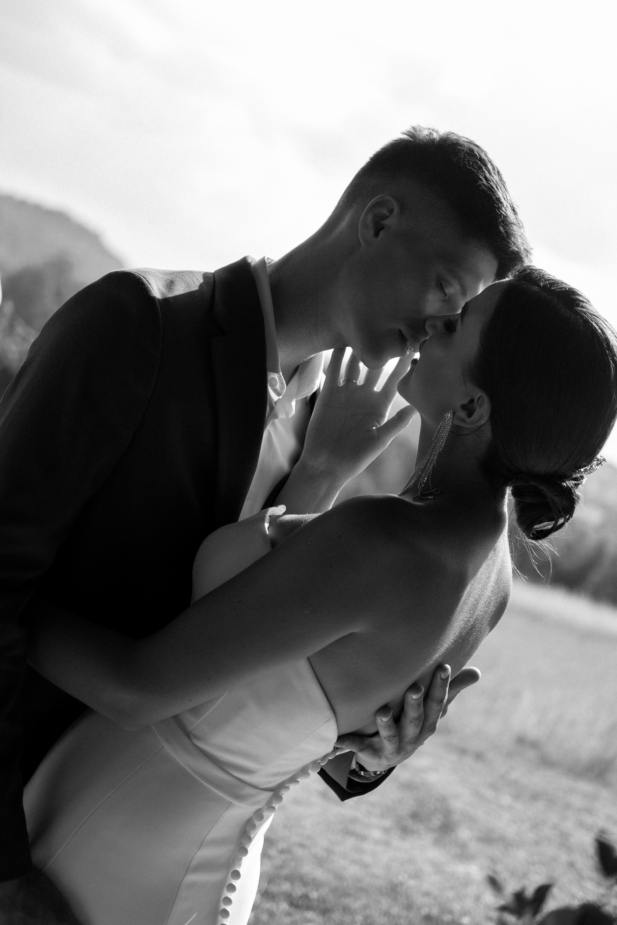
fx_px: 1362
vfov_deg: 37.5
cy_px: 462
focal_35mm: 53
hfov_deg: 25.5
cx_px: 308
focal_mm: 35
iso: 160
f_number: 2
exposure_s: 1/1800
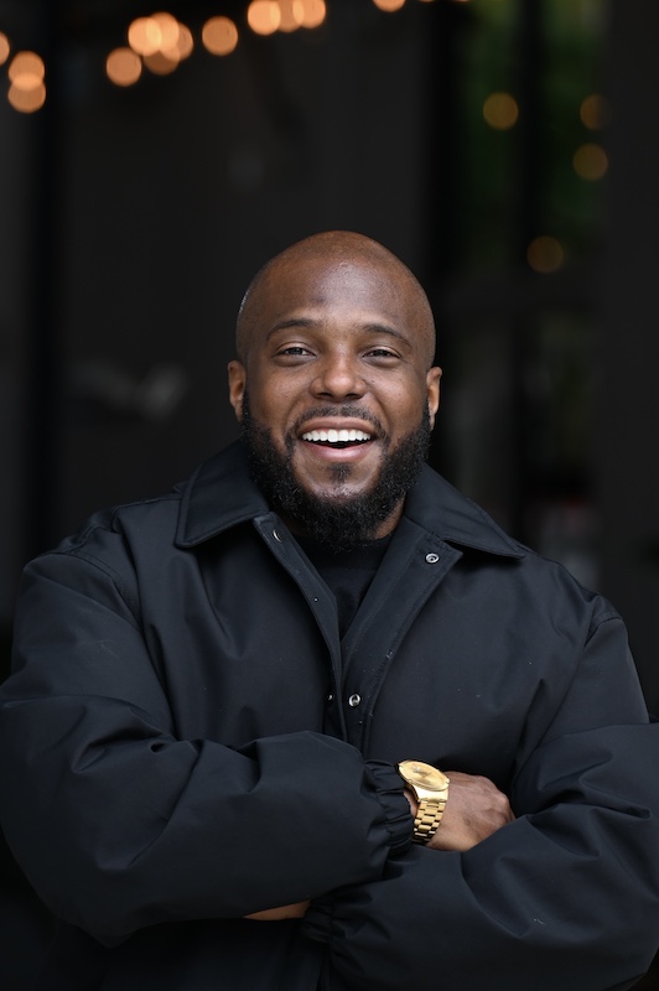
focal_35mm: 200
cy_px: 496
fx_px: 5501
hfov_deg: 6.9
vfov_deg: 10.3
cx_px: 330
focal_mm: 200
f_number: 5
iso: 79
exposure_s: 1/125
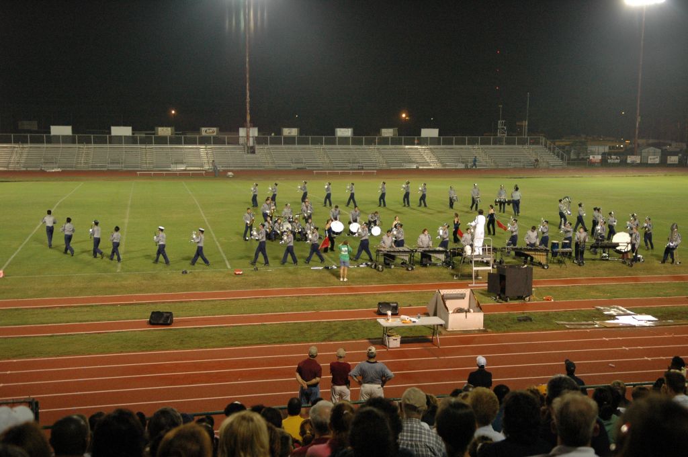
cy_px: 228
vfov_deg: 29.8
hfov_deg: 43.7
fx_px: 859
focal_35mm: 45
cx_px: 344
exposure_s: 1/60
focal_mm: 30
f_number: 2.8
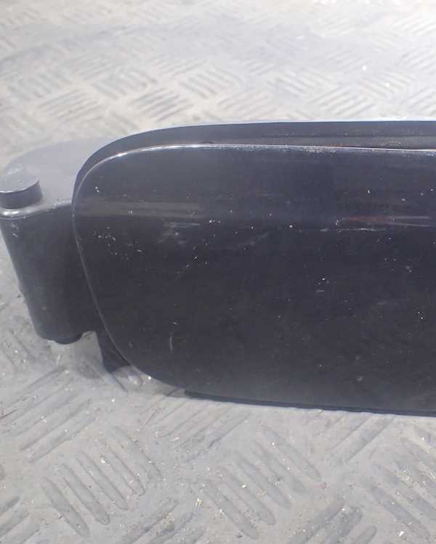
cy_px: 268
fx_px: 645
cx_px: 337
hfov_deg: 36.3
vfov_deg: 45.8
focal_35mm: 40
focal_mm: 5.5
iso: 640
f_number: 2.3
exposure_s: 1/125
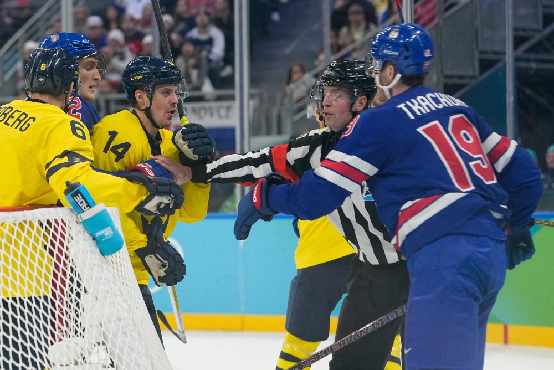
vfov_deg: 14.6
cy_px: 185
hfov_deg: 21.7
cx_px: 277
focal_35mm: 94
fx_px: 1447
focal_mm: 94
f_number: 2.8
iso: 2500
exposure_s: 1/2500
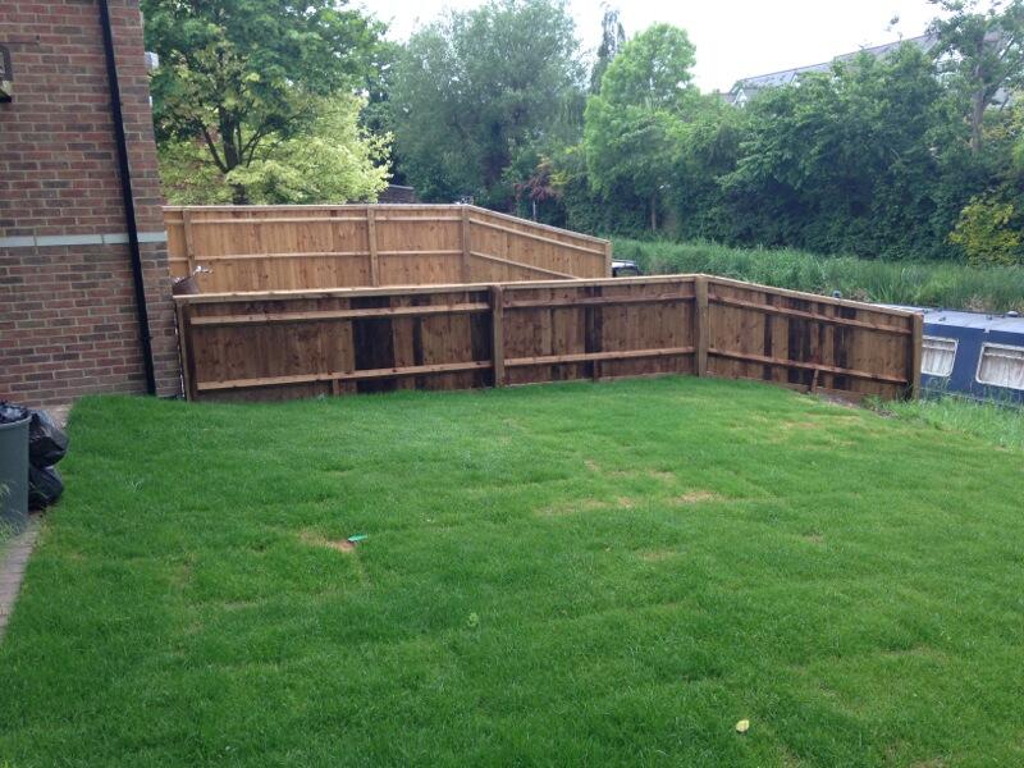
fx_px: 976
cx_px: 512
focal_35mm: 33
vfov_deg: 42.9
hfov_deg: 55.4
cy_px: 384
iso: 50
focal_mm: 4.12
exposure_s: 1/120
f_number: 2.4
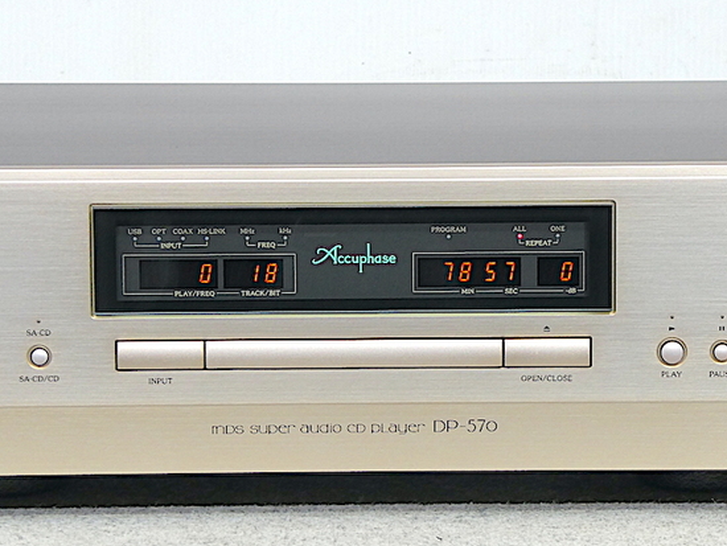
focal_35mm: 185
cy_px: 299
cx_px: 349
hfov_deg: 10.7
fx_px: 3887
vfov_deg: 8.0
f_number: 5.1
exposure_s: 1/6
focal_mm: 19
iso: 200
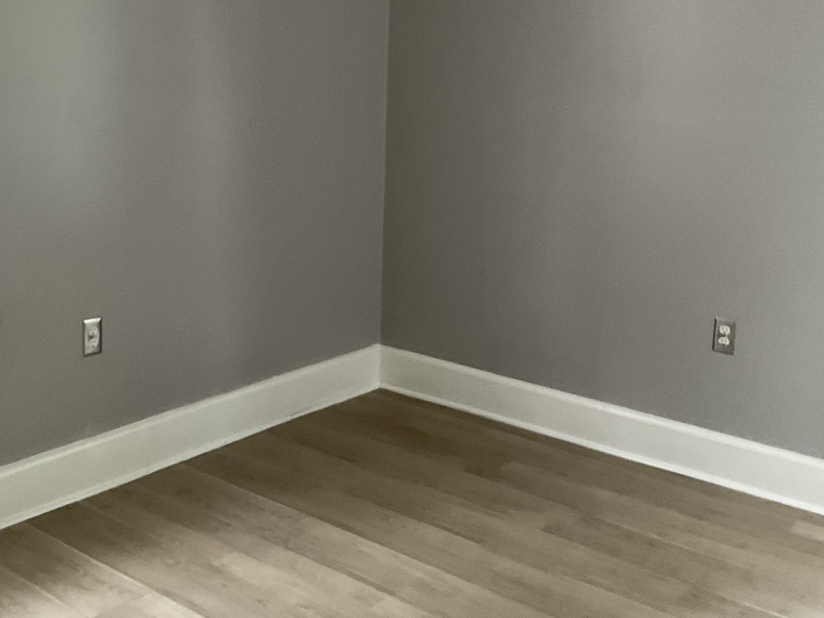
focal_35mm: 49
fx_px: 1167
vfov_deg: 29.6
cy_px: 254
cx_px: 322
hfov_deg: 38.7
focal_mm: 3
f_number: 1.8
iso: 200
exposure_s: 1/60
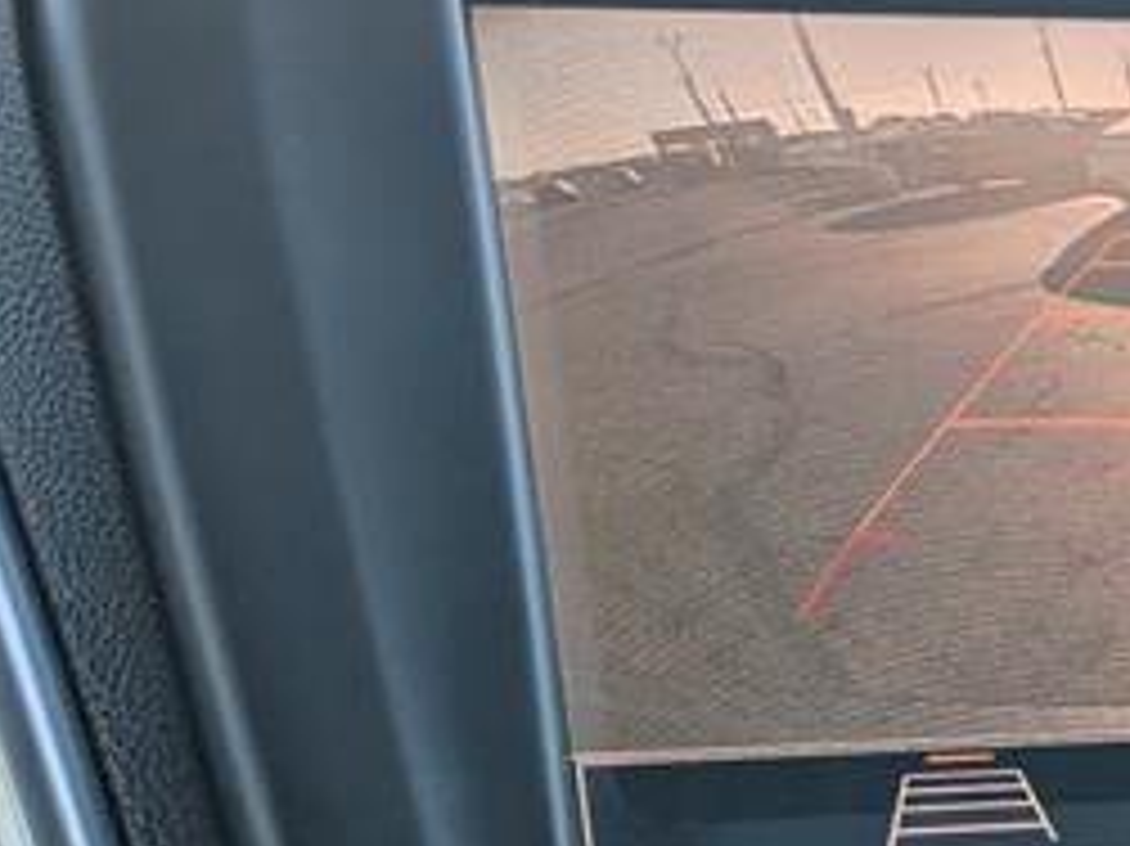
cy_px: 783
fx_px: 4079
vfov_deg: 11.8
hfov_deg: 15.4
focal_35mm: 125
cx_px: 1211
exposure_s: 1/312
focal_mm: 6.9
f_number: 1.68
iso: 64
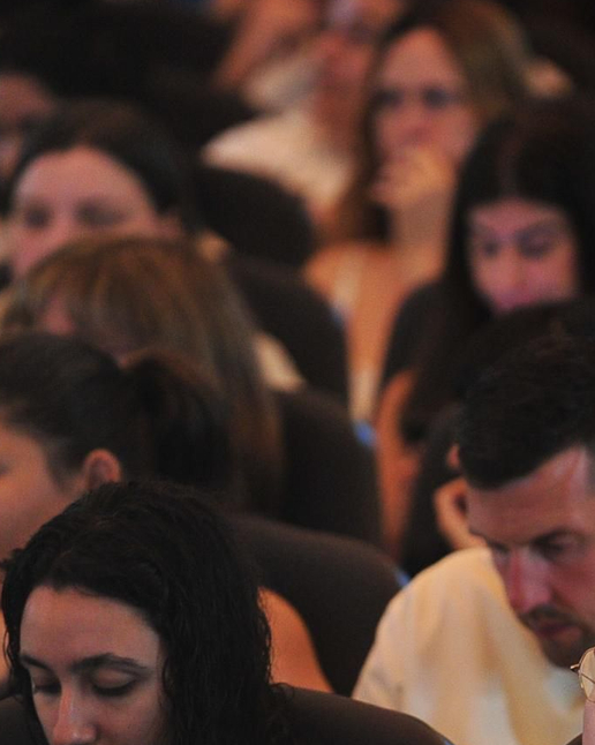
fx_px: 10245
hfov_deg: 3.3
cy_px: 561
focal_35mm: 465
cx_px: 647
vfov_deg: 4.2
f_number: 2.8
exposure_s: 1/60
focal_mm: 200
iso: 3200
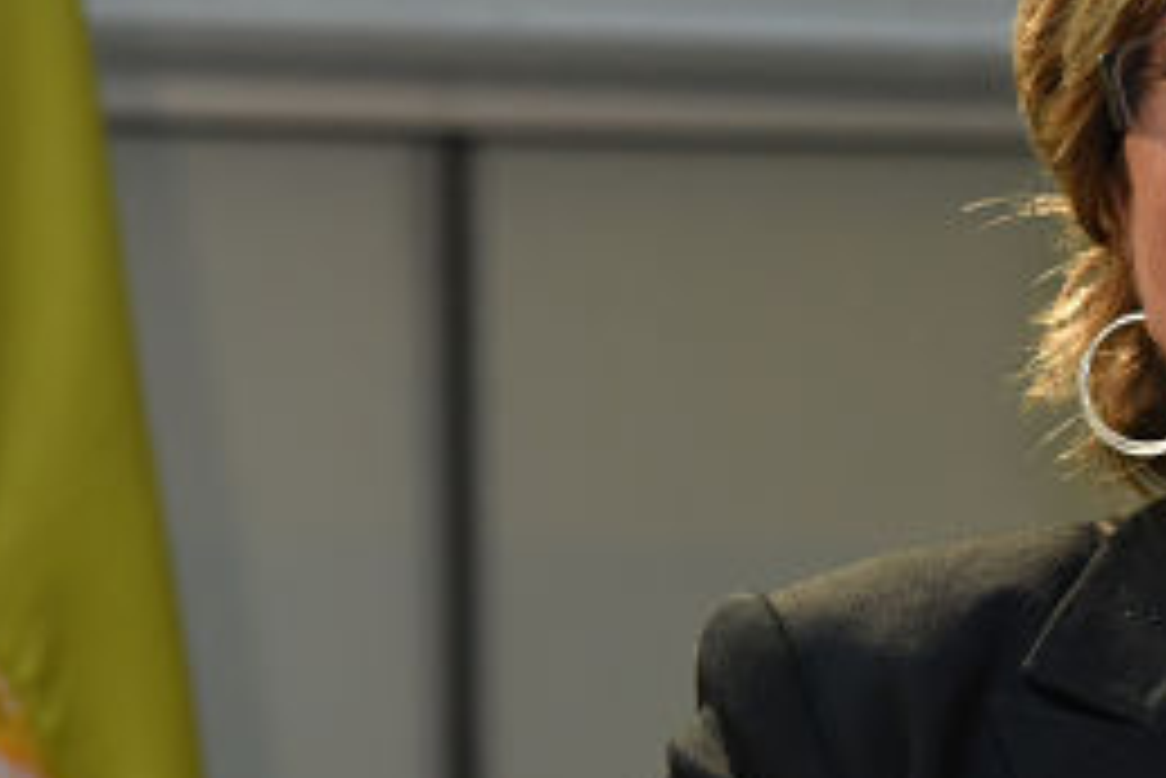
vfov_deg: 4.0
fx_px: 11245
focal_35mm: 347
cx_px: 1002
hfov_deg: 5.9
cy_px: 515
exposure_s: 1/125
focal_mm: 135
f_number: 7.1
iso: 2000
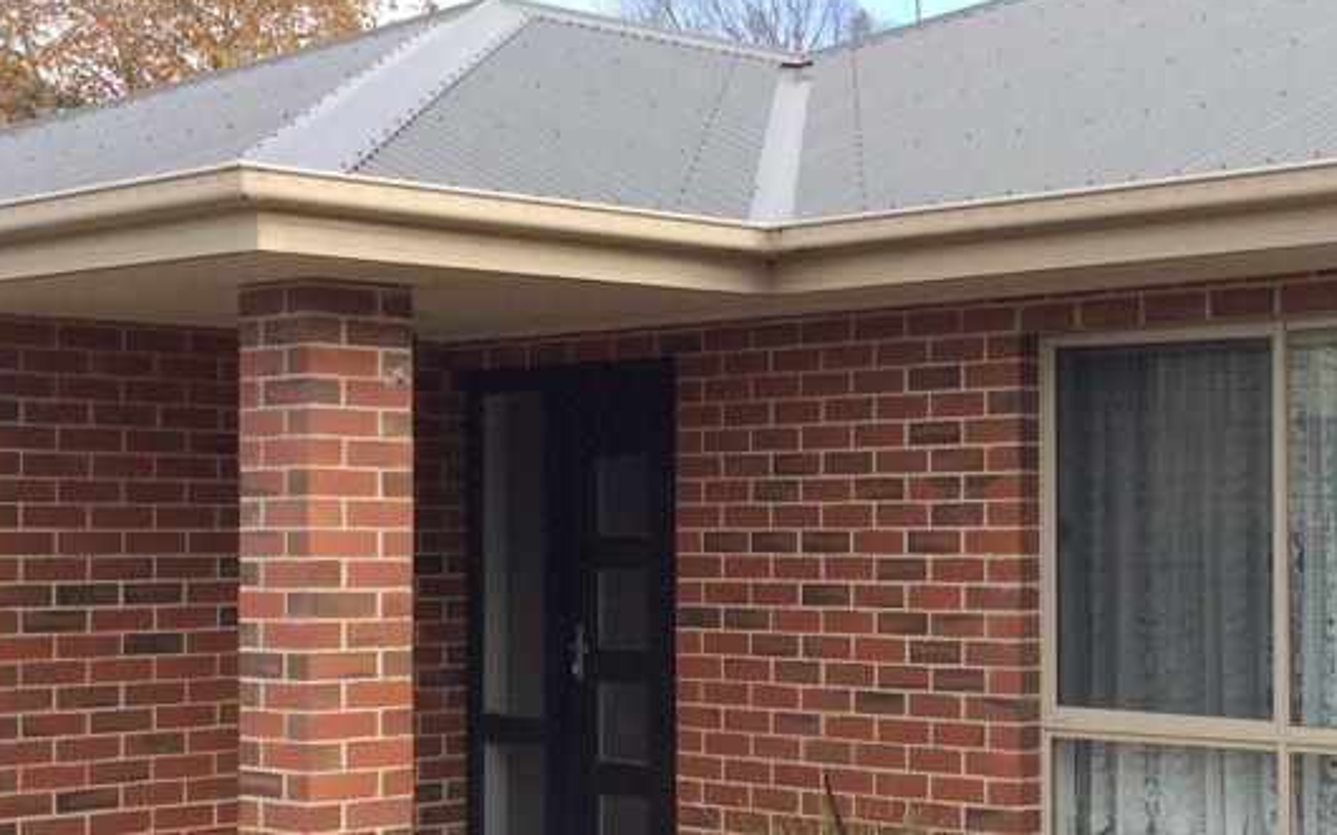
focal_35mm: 72
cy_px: 517
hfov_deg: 28.2
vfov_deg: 18.1
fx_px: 2623
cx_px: 1004
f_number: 2.2
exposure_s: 1/471
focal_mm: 4.12
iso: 32
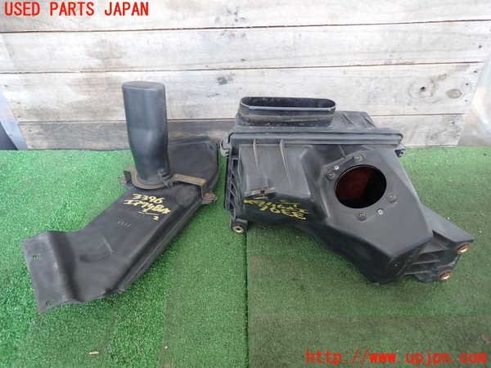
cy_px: 184
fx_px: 355
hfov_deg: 69.4
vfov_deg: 54.9
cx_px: 246
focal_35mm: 25
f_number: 2
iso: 200
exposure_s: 1/30
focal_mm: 4.5
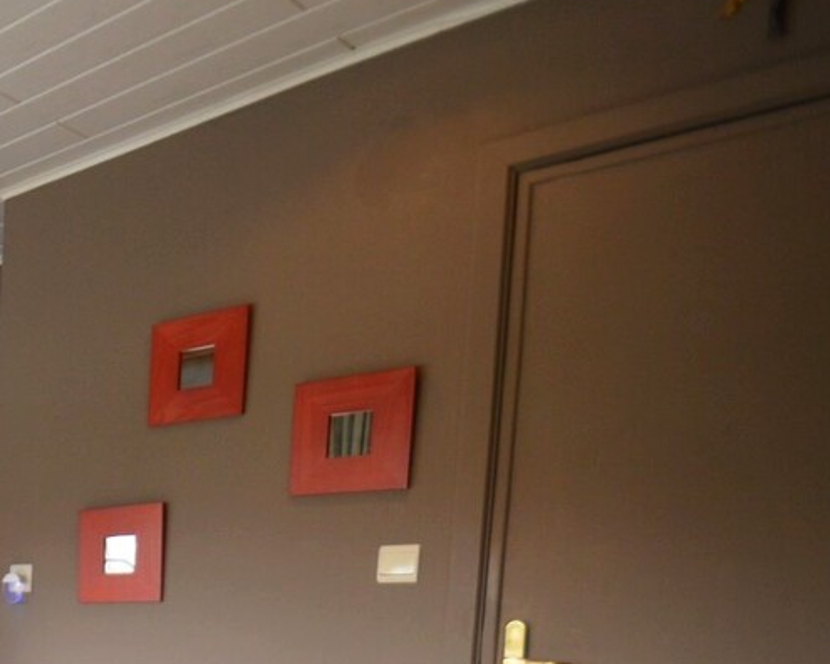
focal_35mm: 42
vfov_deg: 31.9
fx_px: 1039
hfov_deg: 34.0
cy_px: 703
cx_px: -194
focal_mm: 11
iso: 500
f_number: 3.5
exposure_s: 1/60
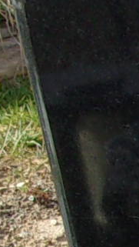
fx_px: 1609
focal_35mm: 246
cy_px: 470
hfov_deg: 4.5
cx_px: 561
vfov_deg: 8.4
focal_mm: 5.1
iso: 80
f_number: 3.9
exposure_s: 1/210
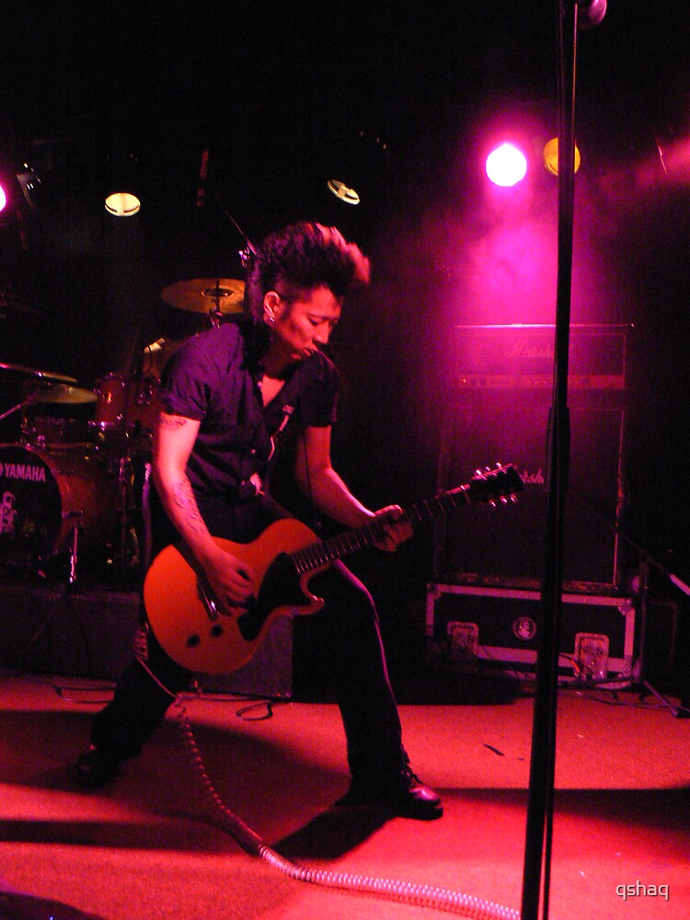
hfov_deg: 39.7
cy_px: 460
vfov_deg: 51.4
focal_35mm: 36
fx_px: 957
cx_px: 345
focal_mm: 6
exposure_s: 1/25
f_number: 2.8
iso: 400
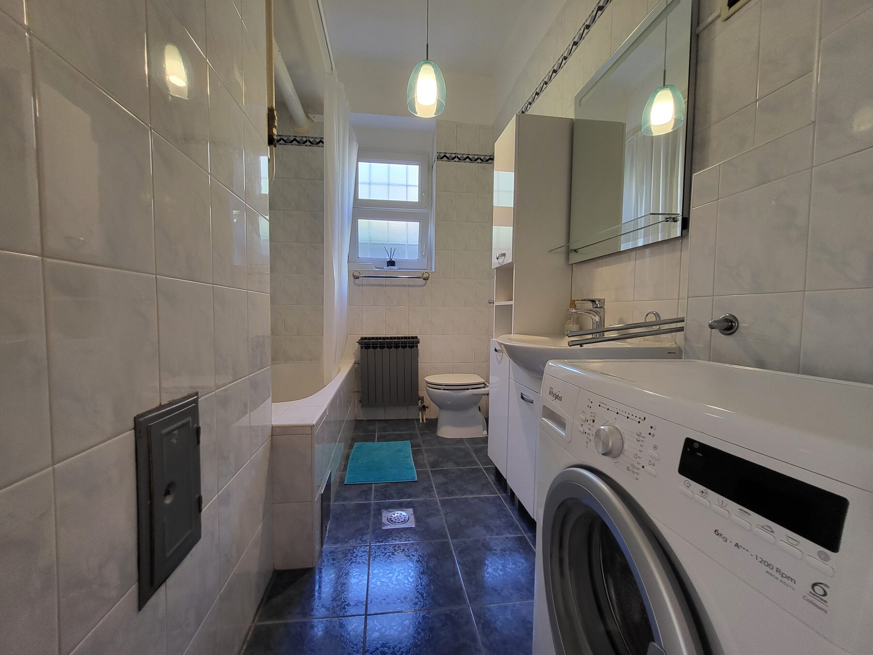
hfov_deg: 106.2
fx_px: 328
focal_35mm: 13
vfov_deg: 89.9
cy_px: 328
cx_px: 436
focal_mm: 1.74
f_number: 2.2
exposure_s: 1/50
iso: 250
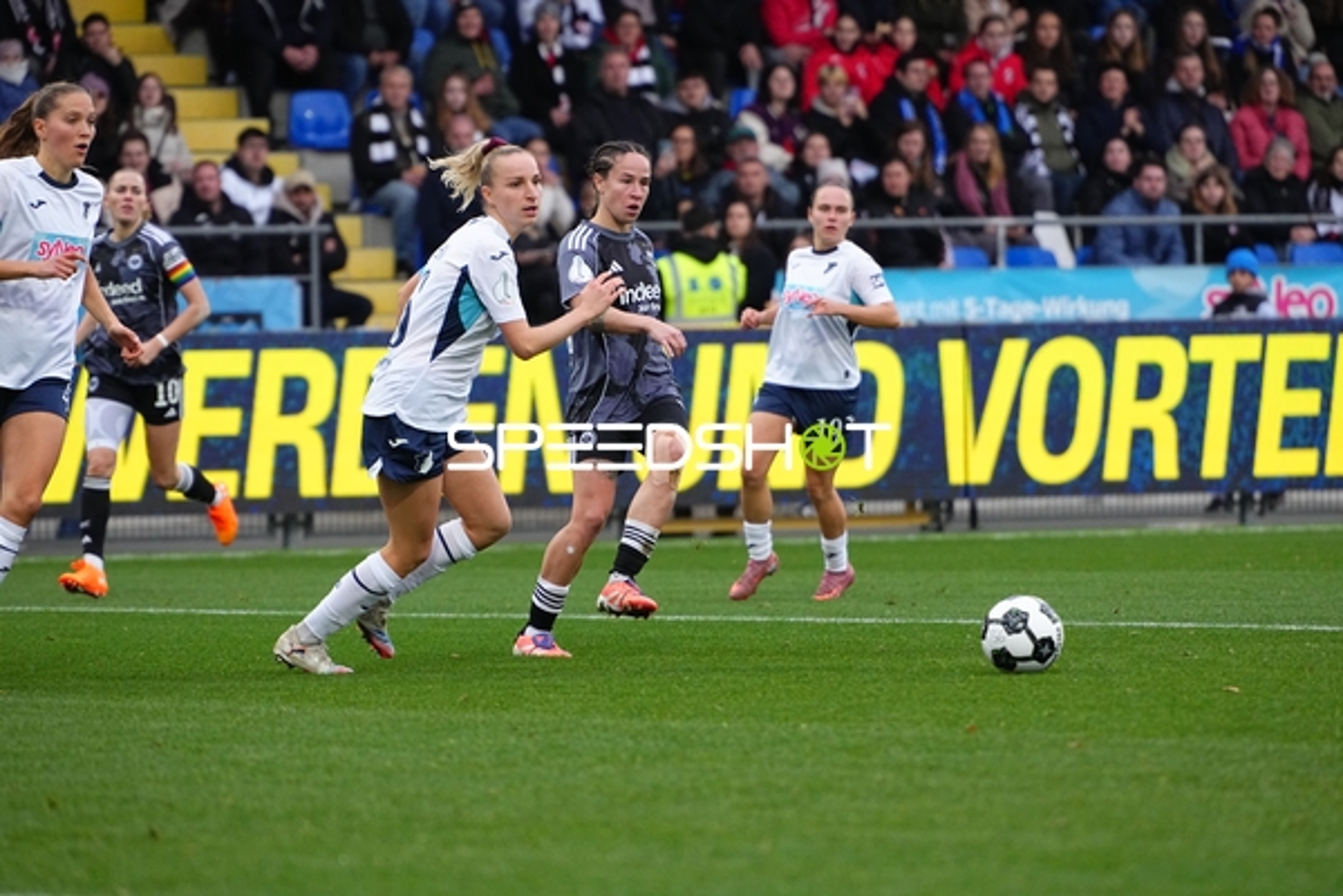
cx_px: 672
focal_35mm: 334
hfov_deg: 6.2
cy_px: 448
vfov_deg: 4.1
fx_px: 12459
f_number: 5.6
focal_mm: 334
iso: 4000
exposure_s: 1/1600
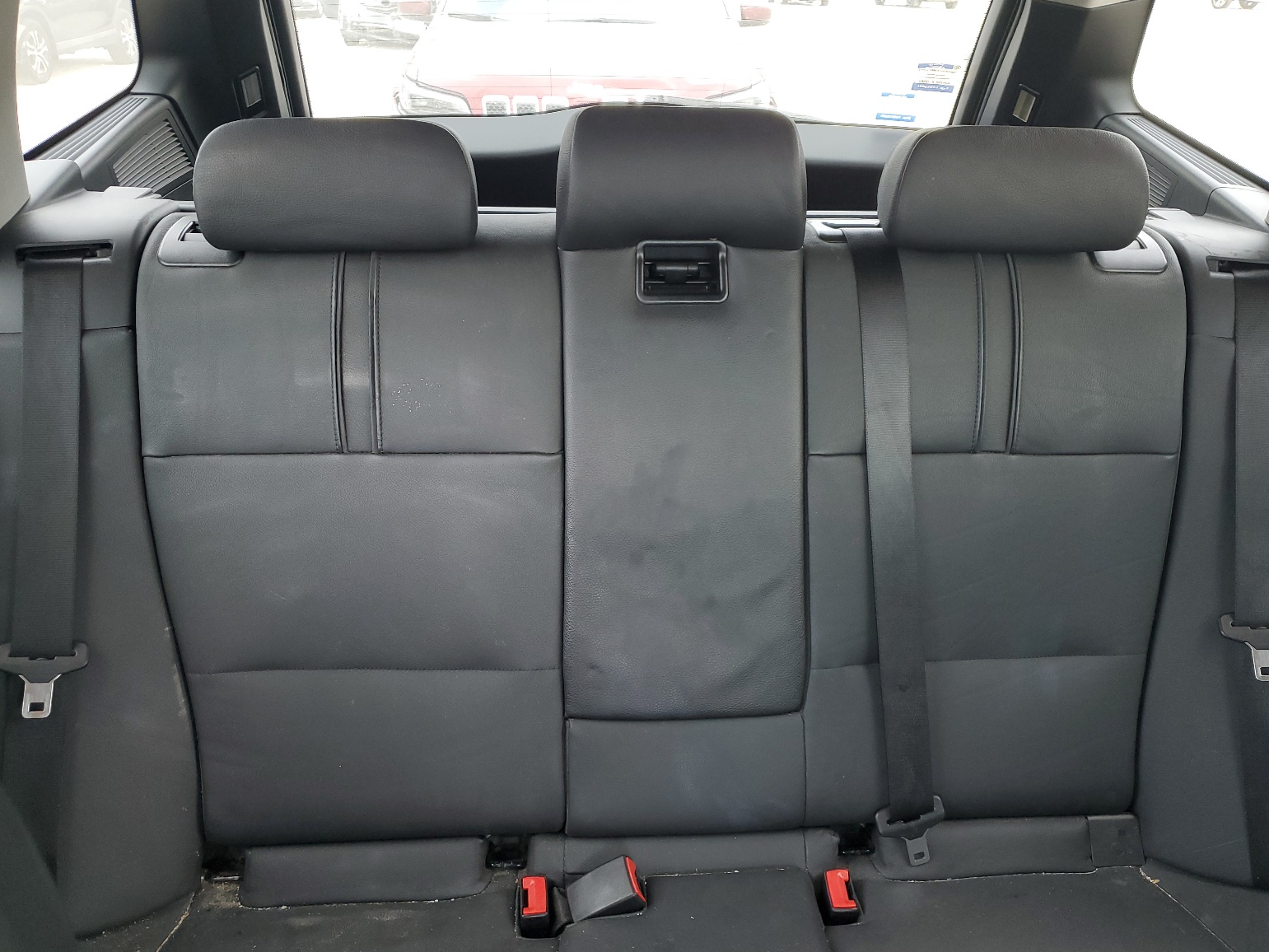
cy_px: 481
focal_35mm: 27
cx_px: 653
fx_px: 990
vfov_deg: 51.4
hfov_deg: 65.3
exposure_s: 1/60.2
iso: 65
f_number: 1.5
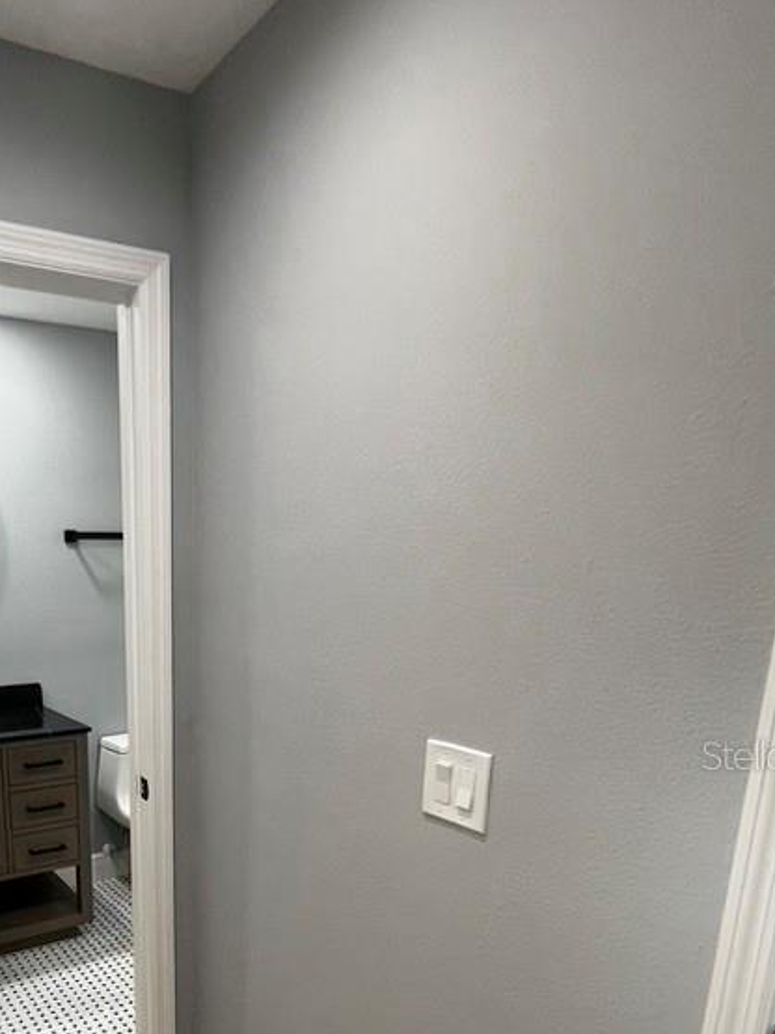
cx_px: 162
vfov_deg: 67.8
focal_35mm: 24
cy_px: 755
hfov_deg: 53.3
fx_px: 717
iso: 200
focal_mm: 1.57
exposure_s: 1/120
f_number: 1.8
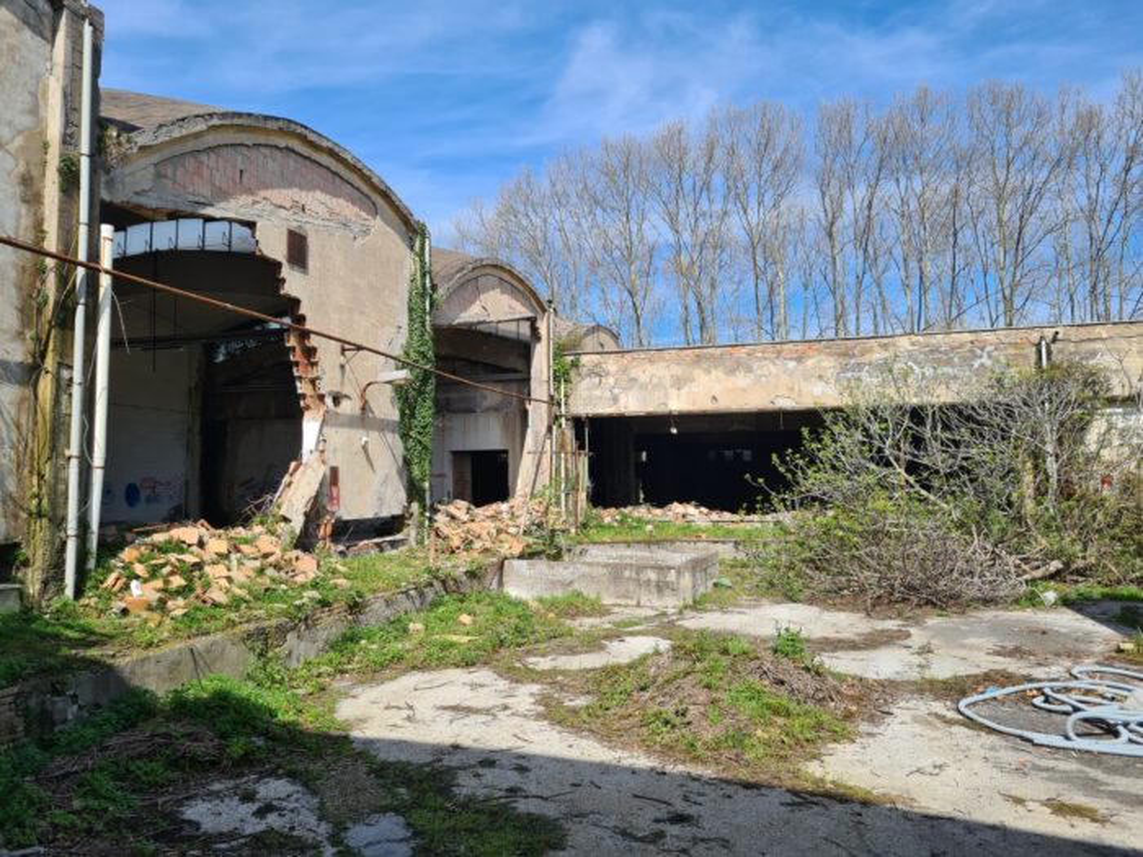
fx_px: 859
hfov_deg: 67.3
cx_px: 572
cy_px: 428
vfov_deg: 53.1
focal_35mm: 26
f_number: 1.8
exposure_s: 1/2160
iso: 50
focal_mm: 5.4
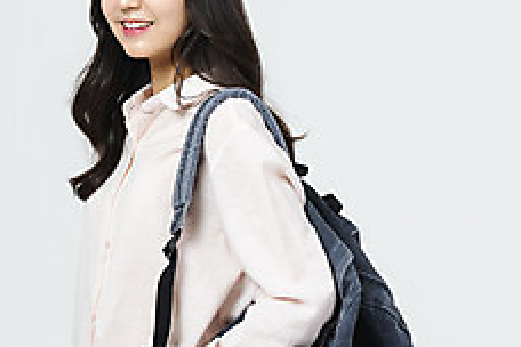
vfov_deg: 5.7
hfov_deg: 8.5
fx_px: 3502
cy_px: 285
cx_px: 312
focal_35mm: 242
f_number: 13
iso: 100
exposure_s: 1/125
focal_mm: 92
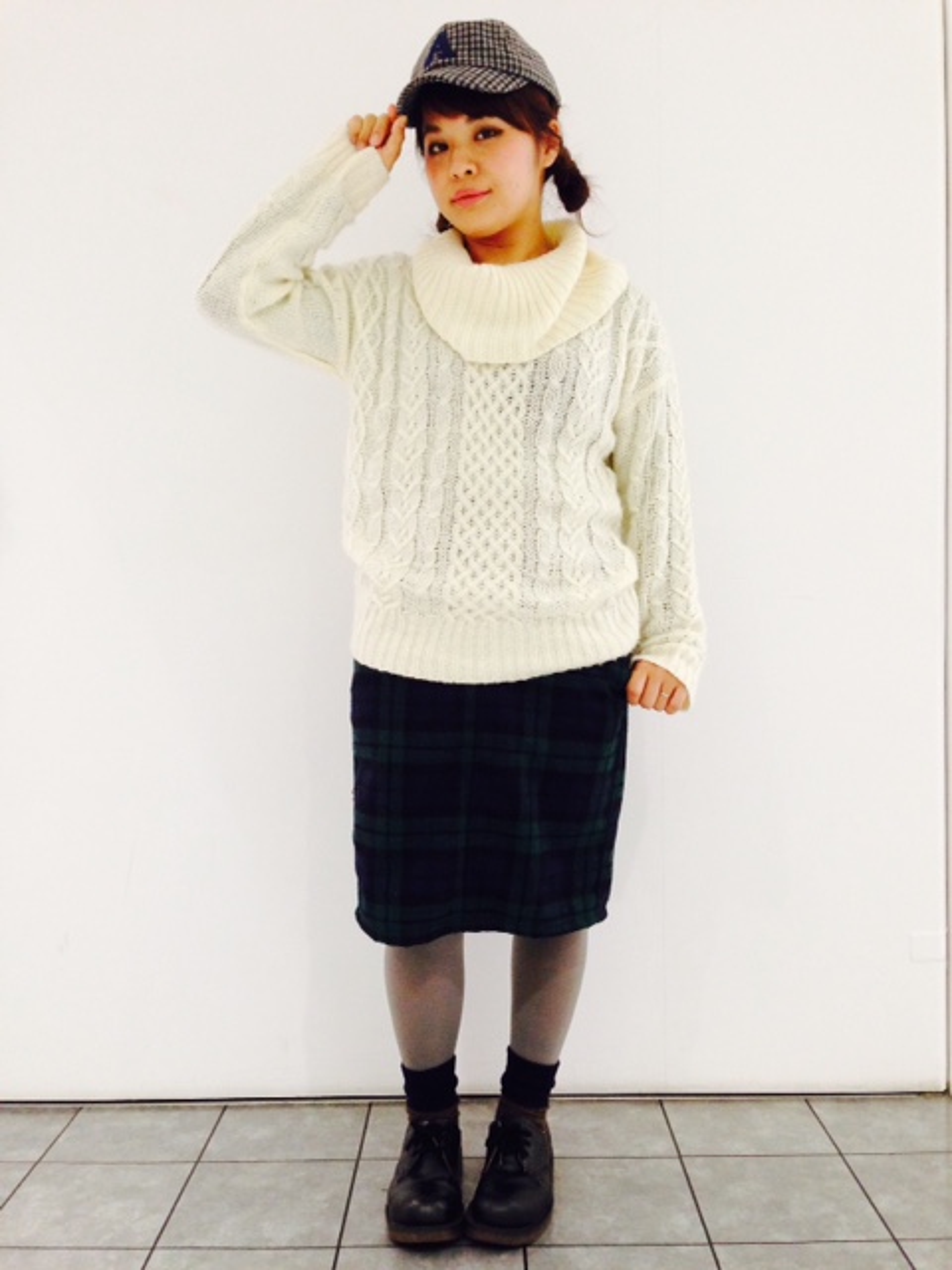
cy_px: 635
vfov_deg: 55.4
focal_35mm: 33
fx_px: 1210
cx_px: 476
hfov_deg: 42.9
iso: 125
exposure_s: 1/20
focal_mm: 4.12
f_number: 2.4
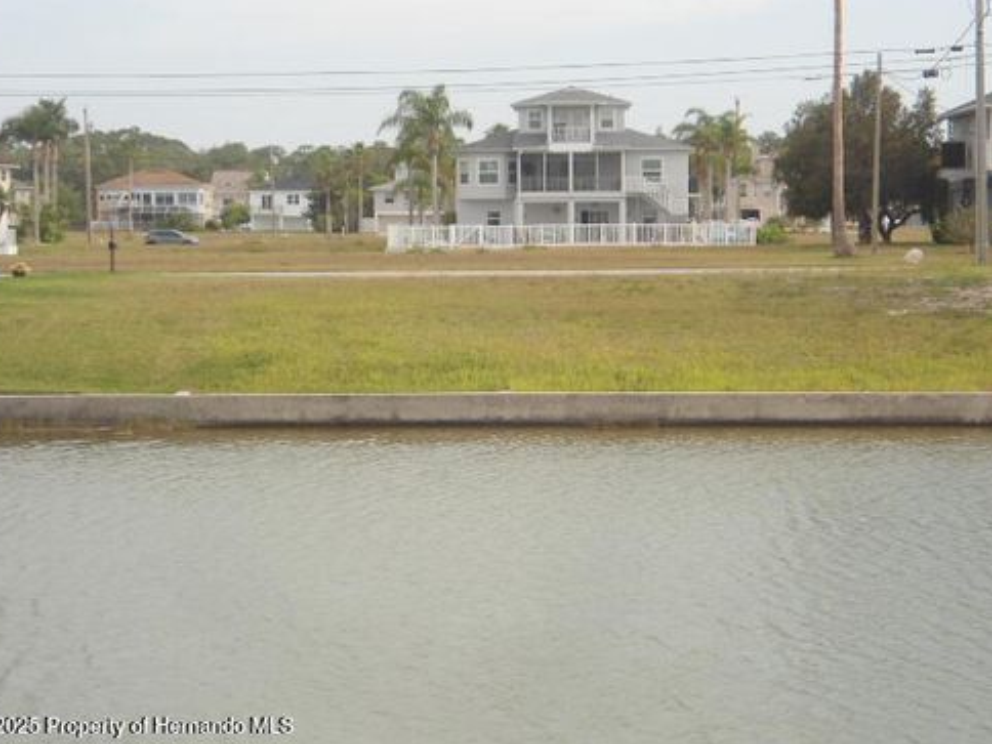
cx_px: 482
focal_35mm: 91
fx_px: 2608
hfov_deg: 21.5
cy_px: 376
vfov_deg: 16.2
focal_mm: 15.7
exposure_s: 1/250
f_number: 5.2
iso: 80
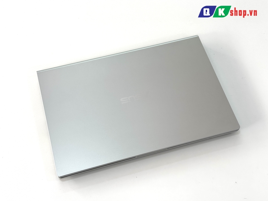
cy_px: 100
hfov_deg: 39.7
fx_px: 372
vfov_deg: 30.3
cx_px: 134
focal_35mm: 48
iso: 64
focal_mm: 6.76
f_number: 1.78
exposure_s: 1/250
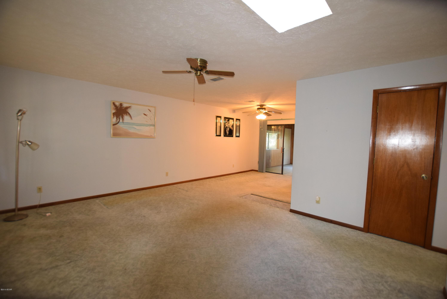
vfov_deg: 77.4
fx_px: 186
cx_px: 224
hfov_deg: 100.3
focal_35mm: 15
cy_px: 150
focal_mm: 10
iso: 1400
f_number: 4
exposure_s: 1/60
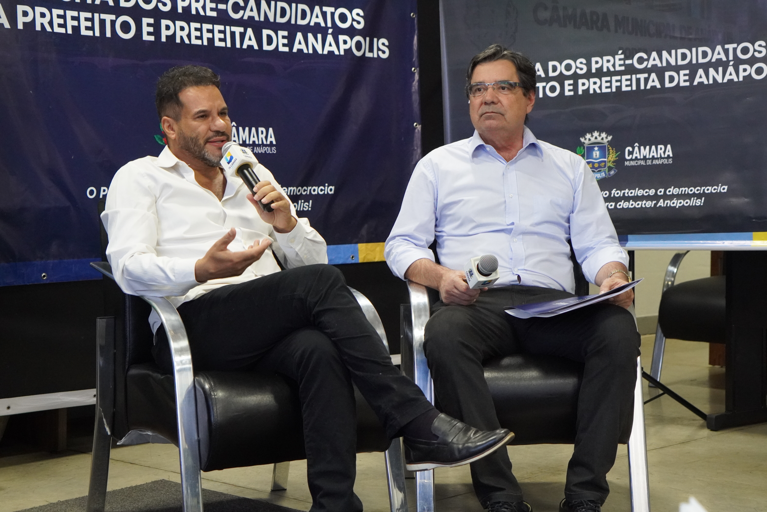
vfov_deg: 21.1
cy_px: 256
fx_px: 1374
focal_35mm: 64
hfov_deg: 31.2
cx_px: 384
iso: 4000
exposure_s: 1/160
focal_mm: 43
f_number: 4
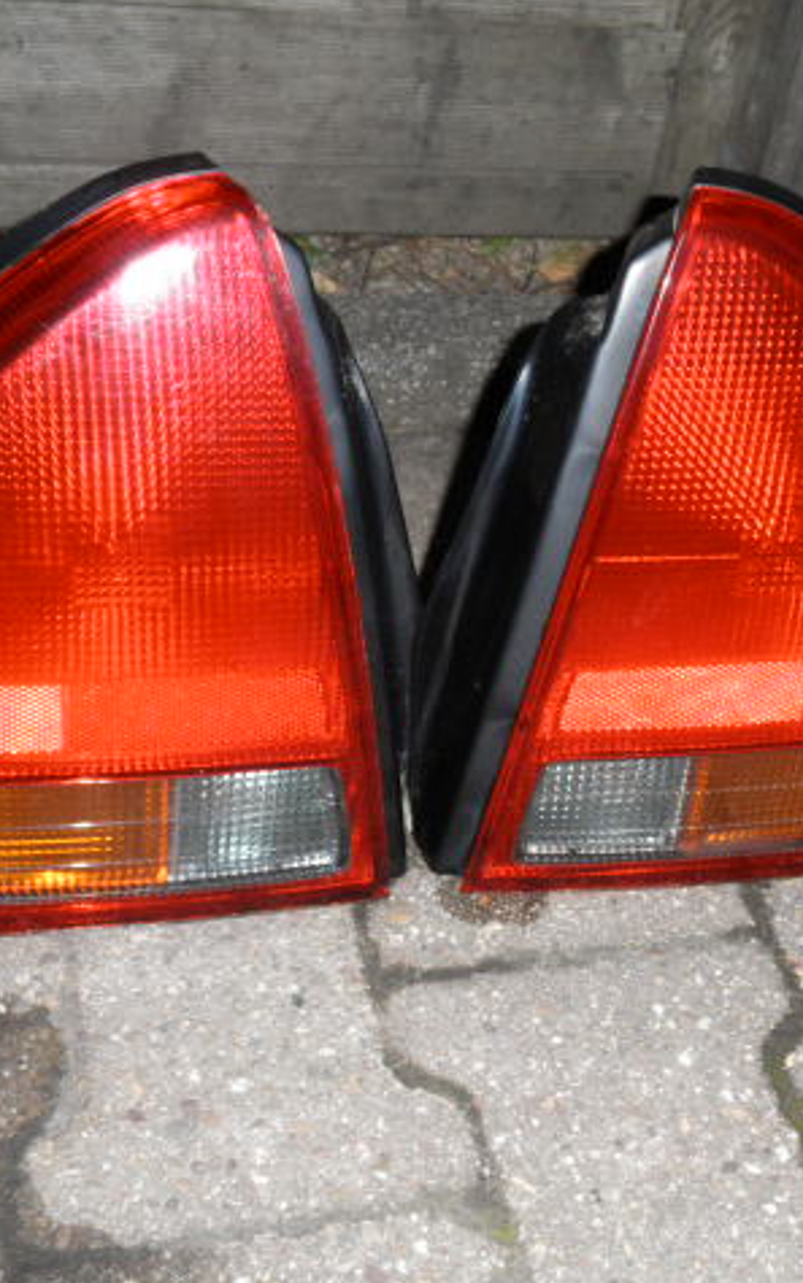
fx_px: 1750
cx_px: 449
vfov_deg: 40.3
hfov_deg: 25.8
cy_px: 640
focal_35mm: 50
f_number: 3.2
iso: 200
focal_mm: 6.1
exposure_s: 1/60
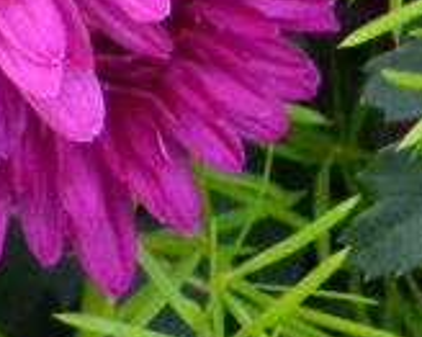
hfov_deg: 1.3
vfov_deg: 1.0
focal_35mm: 1496
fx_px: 18673
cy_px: -310
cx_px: -836
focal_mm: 170
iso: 4500
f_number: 22
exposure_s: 1/250
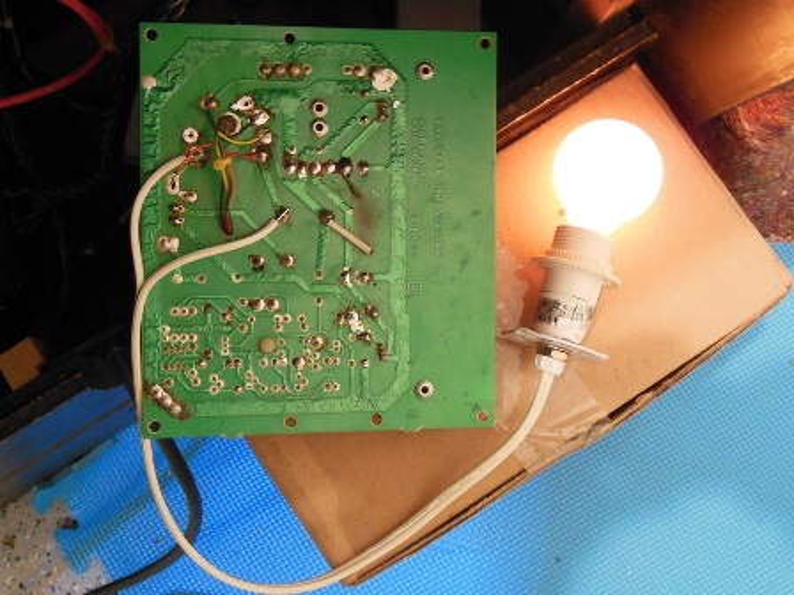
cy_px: 298
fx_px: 986
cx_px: 397
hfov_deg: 43.9
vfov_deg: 33.6
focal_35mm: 43
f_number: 3.8
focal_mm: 7.7
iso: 800
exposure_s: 1/6
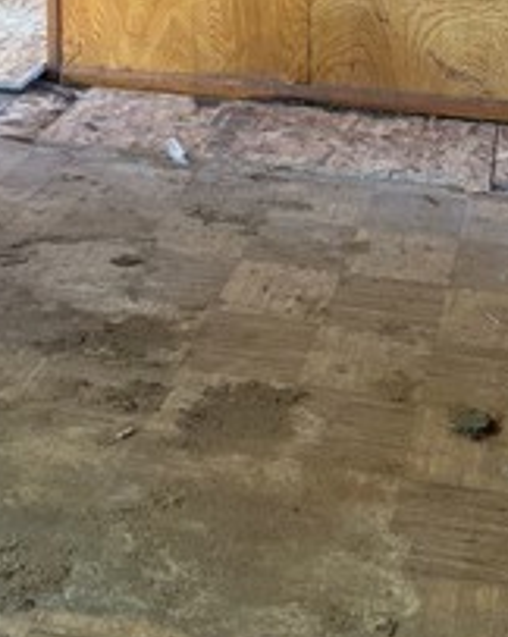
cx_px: 279
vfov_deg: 22.6
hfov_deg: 20.7
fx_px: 1393
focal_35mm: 74
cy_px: -220
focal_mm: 6.76
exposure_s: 1/60
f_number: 1.78
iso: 400
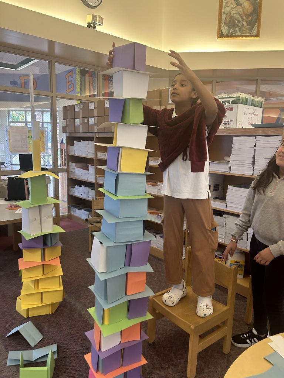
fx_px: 284
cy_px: 189
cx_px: 142
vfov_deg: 67.3
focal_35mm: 26
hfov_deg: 53.1
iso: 160
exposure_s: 1/60
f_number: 1.5
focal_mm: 5.7
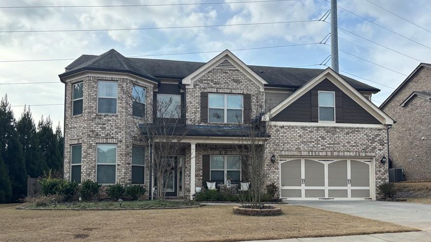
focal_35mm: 33
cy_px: 164
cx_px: 227
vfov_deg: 35.2
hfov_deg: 59.5
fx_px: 377
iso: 50
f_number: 1.6
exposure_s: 1/1667
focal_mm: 5.96
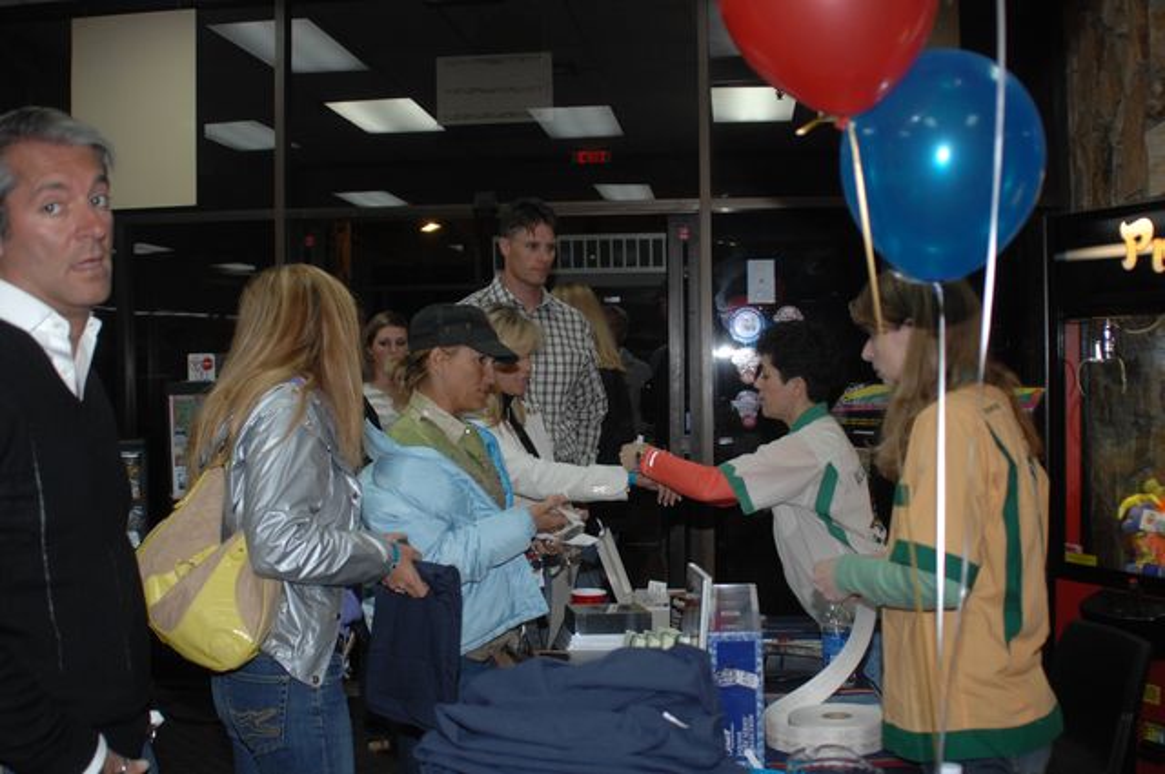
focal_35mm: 42
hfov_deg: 46.5
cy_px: 387
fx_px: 1357
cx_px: 582
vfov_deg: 31.8
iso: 400
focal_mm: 28
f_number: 3.5
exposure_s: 1/125
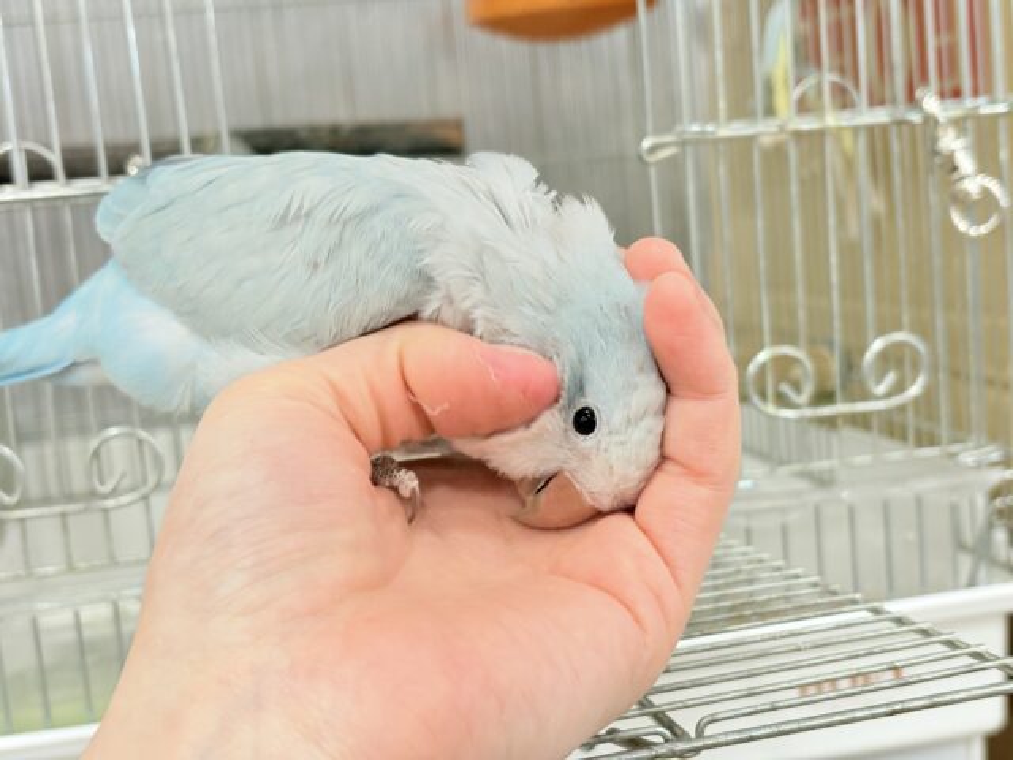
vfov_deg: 28.0
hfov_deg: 36.8
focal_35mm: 52
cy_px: 380
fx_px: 1522
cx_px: 506
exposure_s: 1/50
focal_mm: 5.96
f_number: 1.6
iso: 80
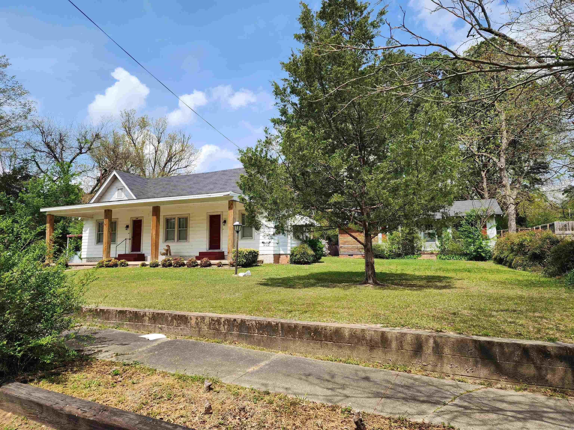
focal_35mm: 23
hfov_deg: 73.9
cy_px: 215
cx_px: 287
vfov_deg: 58.9
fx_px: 381
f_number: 1.8
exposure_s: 1/909
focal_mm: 6.4
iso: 12
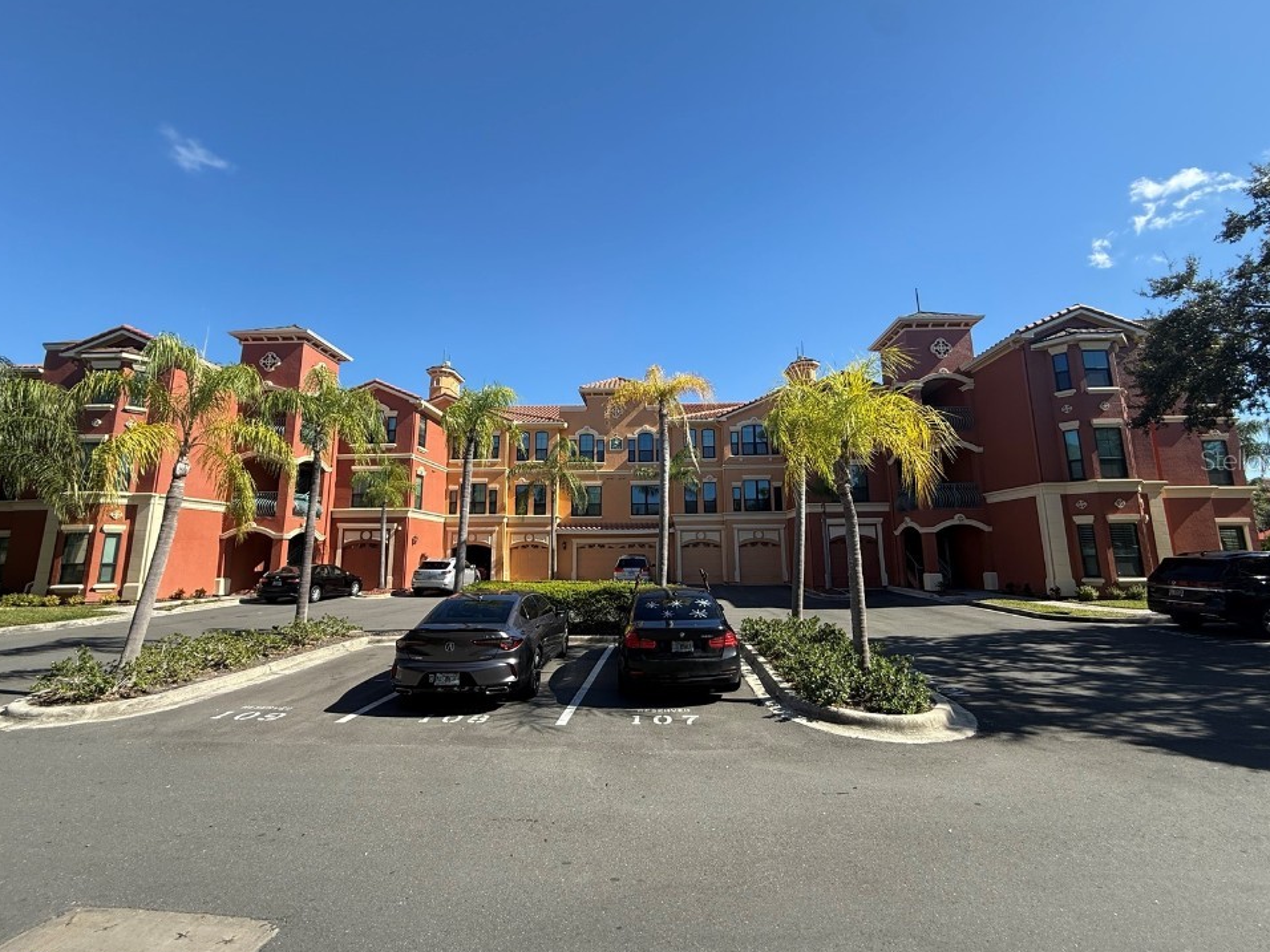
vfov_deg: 81.7
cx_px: 646
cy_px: 459
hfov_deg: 98.2
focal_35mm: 15
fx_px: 550
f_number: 2.2
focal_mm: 2.22
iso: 50
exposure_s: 1/1167
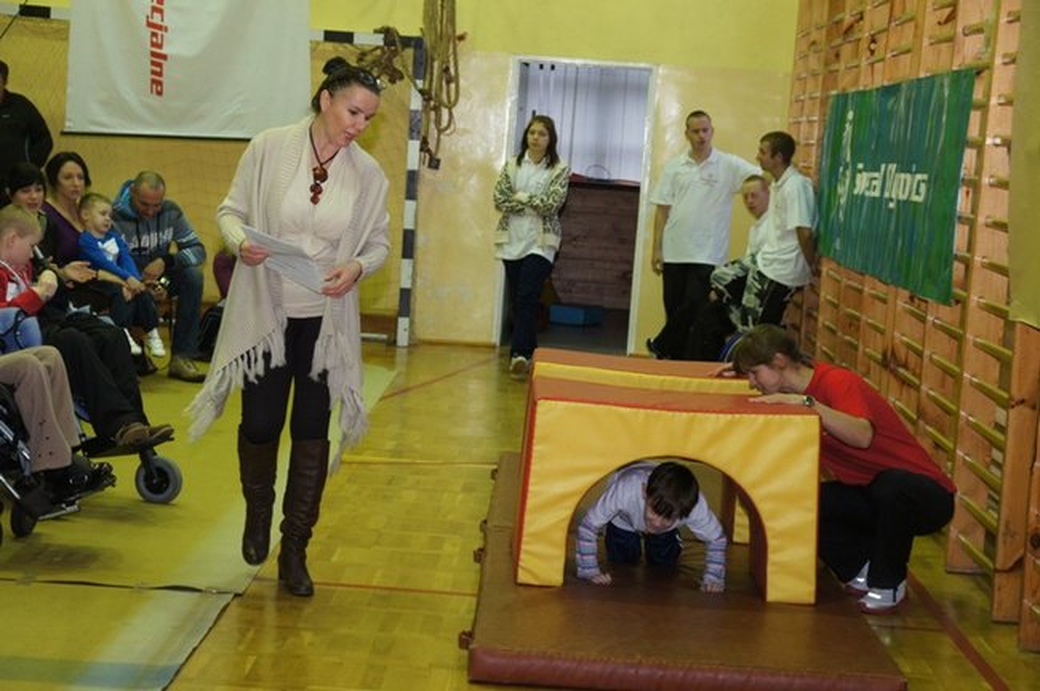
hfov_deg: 24.6
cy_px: 346
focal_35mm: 82
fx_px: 2381
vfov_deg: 16.5
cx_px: 520
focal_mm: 55
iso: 1600
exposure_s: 1/100
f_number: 6.3
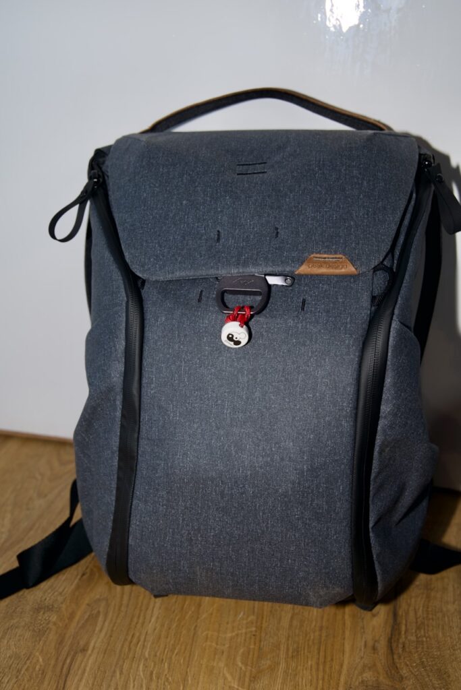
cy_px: 345
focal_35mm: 39
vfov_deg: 49.5
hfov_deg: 34.2
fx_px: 749
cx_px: 230
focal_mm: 39
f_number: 4.5
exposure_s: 1/60
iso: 200
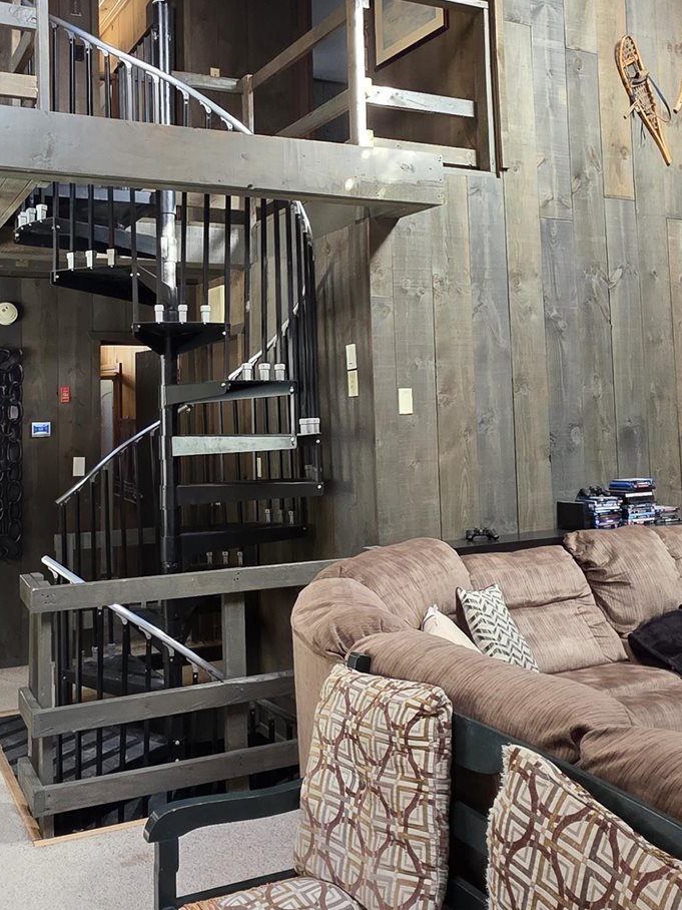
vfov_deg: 54.7
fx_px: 867
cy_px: 336
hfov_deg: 42.7
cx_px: 264
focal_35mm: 33
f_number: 1.9
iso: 250
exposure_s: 1/60
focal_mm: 2.2
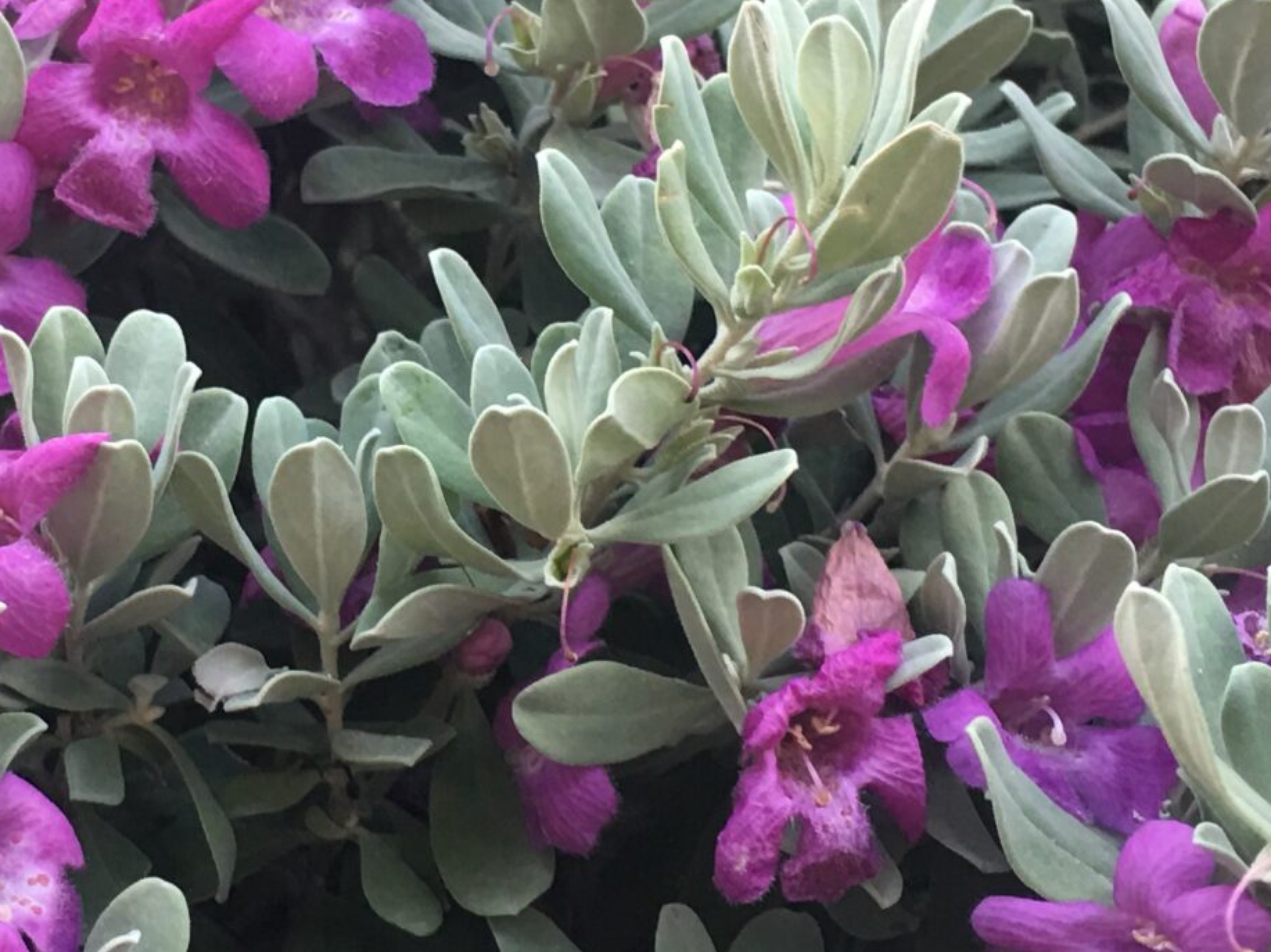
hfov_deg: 23.7
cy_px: 274
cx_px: 204
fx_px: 2973
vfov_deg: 18.1
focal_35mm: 81
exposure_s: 1/30
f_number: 2.2
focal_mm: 4.15
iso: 25
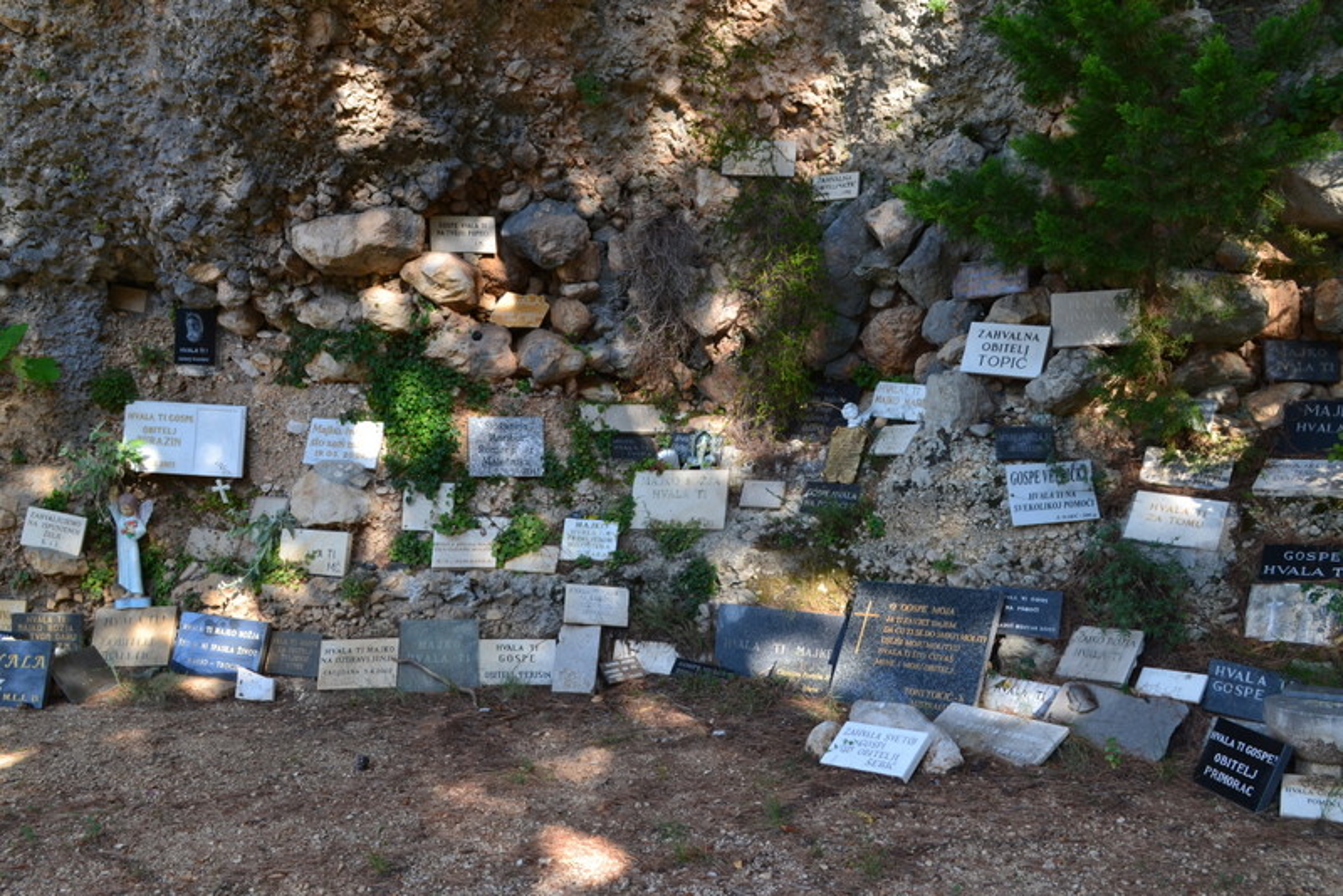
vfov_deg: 40.0
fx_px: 1231
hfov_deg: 57.2
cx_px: 672
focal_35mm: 33
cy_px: 448
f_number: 8
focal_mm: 22
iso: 450
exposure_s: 1/60
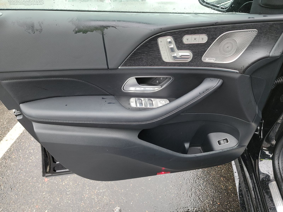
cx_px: 142
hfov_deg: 71.6
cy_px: 106
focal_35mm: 24
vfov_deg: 56.8
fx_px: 196
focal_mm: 6.7
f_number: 1.8
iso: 159
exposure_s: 1/59
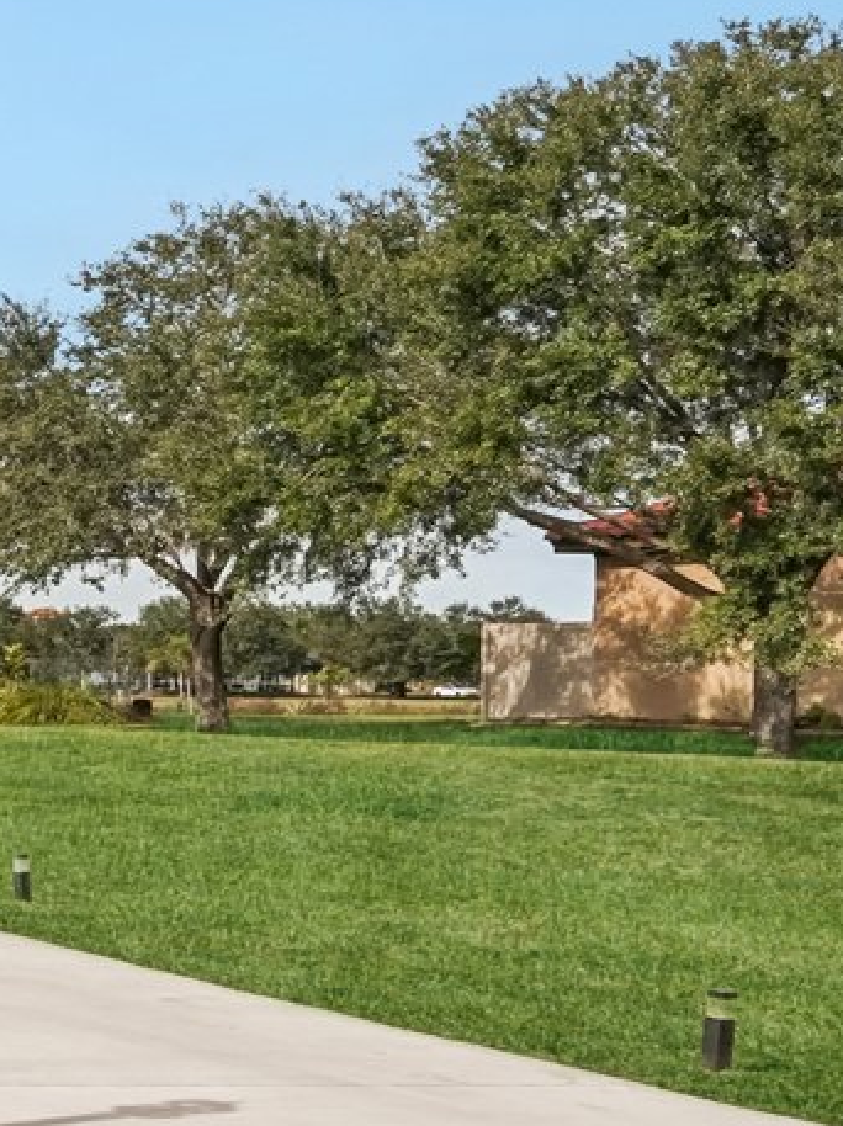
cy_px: 620
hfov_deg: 14.0
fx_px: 2244
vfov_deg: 28.2
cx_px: -1230
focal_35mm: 69
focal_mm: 16
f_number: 8
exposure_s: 1/1250
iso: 400
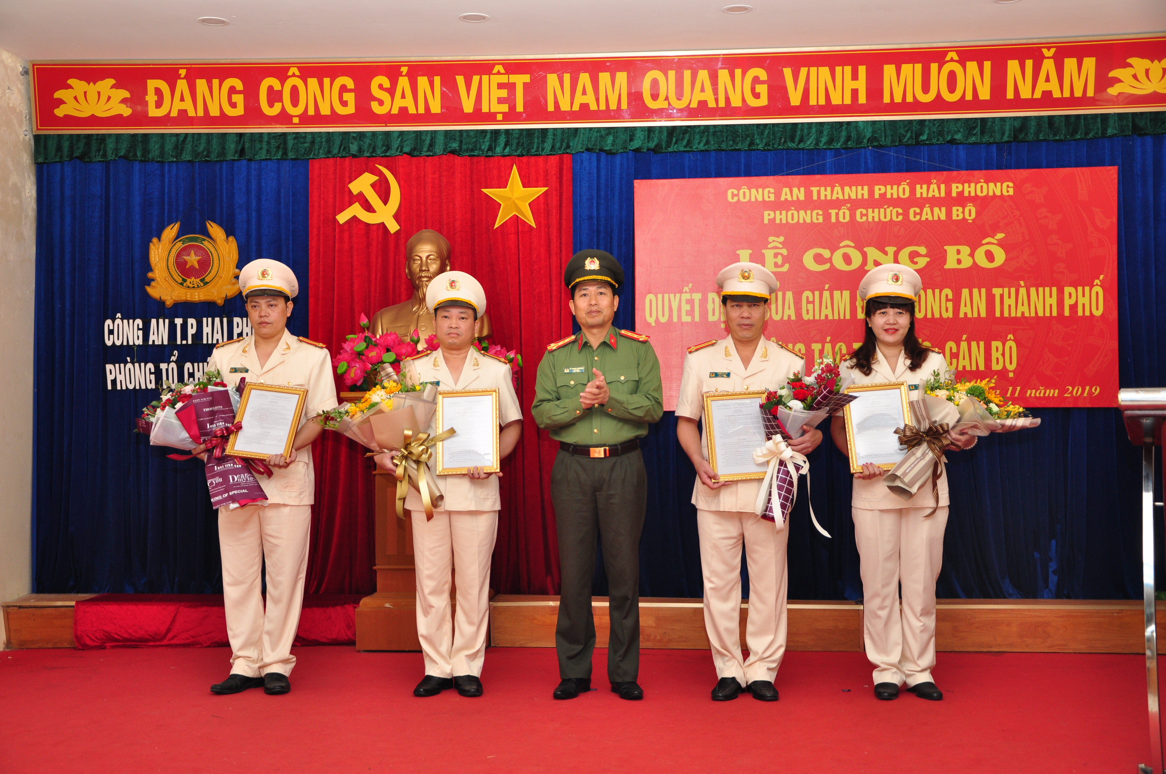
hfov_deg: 43.7
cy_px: 387
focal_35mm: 45
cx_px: 583
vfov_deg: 29.8
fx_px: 1456
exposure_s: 1/200
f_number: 4.2
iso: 400
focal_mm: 30
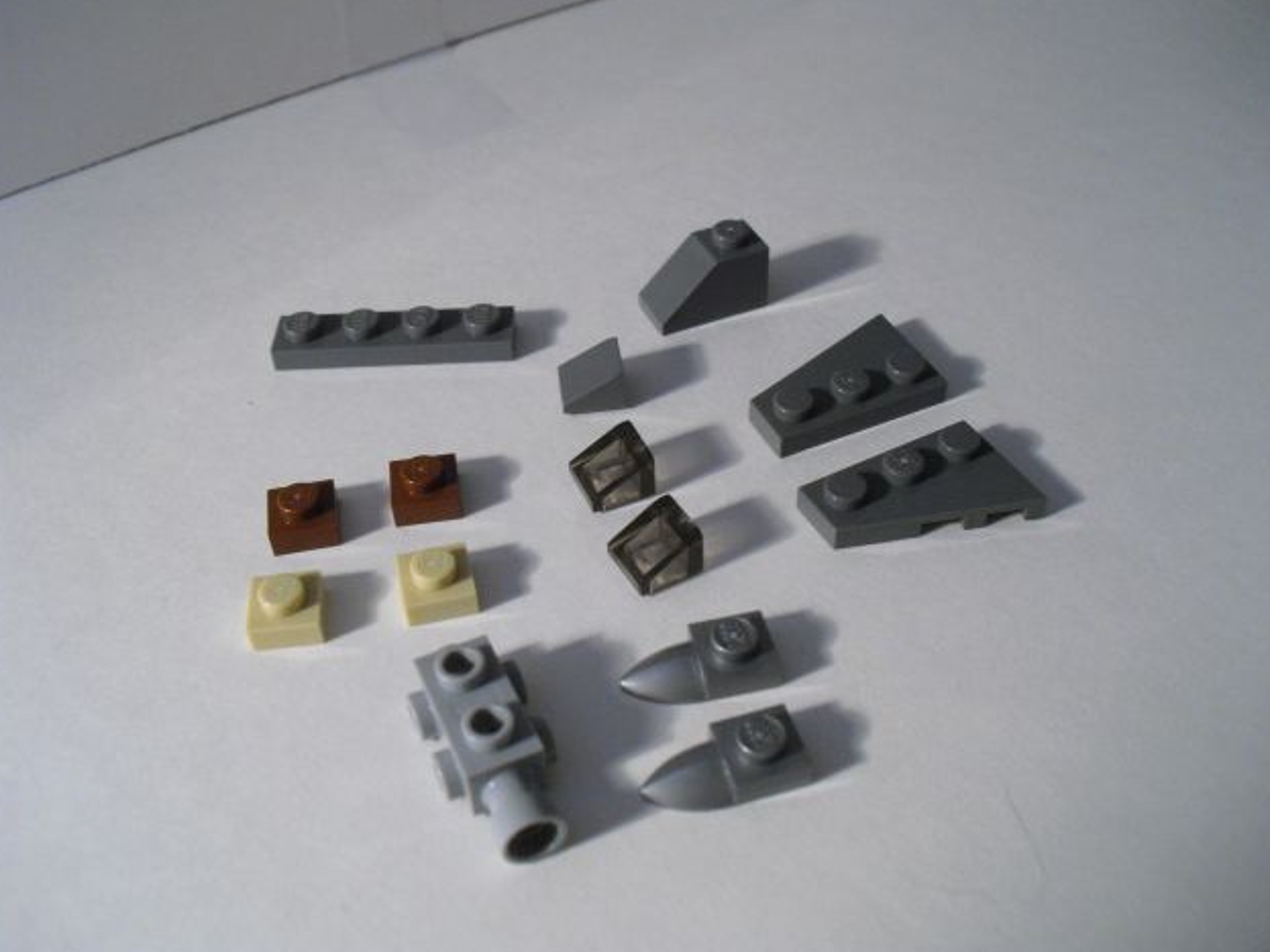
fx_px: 1357
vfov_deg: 38.7
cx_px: 638
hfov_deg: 50.1
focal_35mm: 37
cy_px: 475
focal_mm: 6.3
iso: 400
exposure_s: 1/60
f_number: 3.1
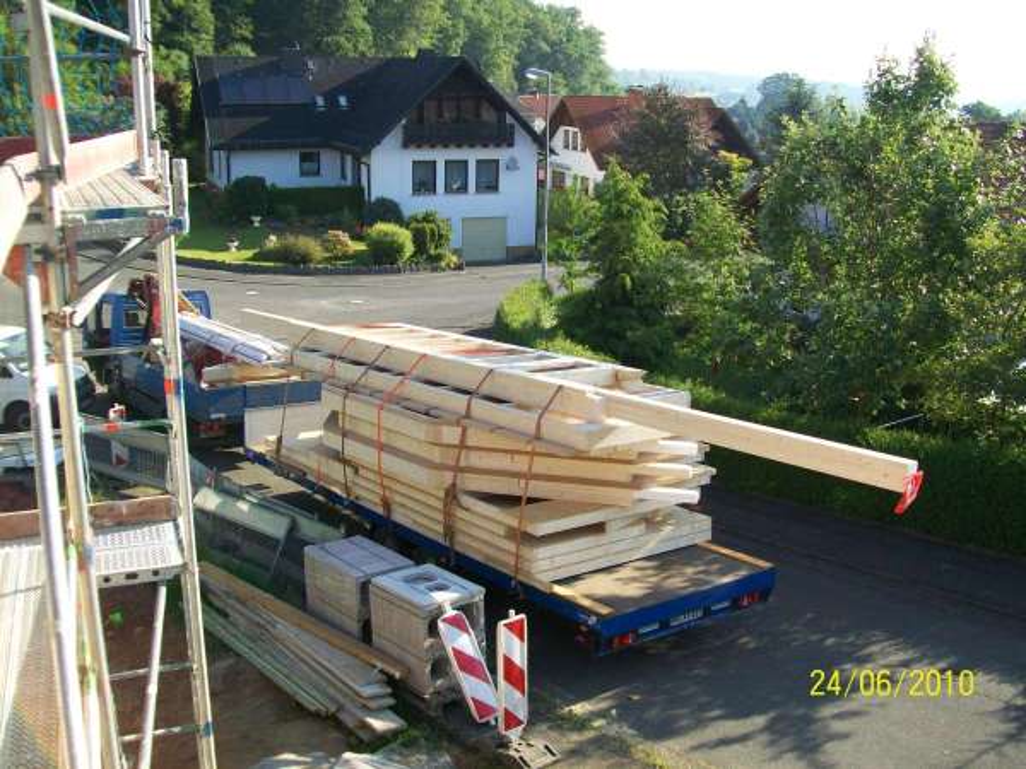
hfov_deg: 51.4
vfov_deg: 39.7
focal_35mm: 36
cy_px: 384
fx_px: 1067
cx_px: 513
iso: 64
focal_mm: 6
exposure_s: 1/400
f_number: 2.7
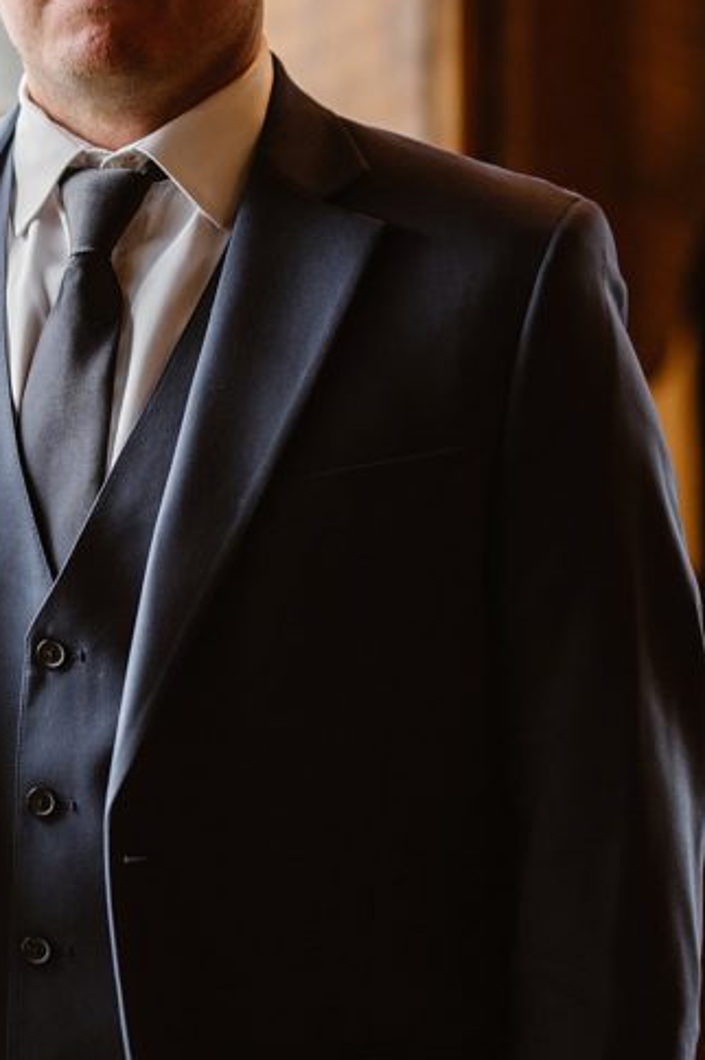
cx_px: 88
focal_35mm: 180
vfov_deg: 11.4
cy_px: 237
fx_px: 5295
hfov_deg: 7.6
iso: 640
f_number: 1.8
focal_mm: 85
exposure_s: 1/250
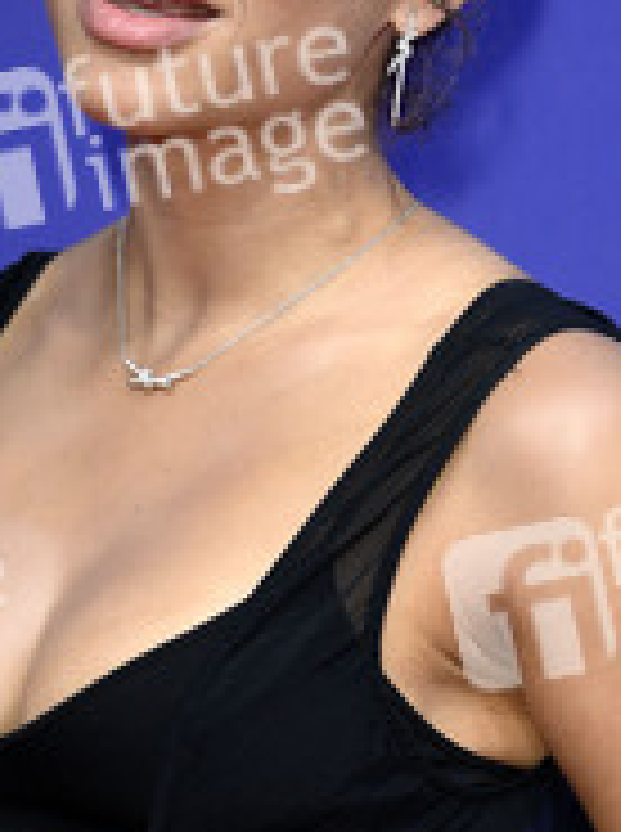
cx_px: 266
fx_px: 6097
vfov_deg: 7.8
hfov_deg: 5.8
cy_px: 360
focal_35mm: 254
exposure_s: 1/200
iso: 800
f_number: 5.6
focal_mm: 122
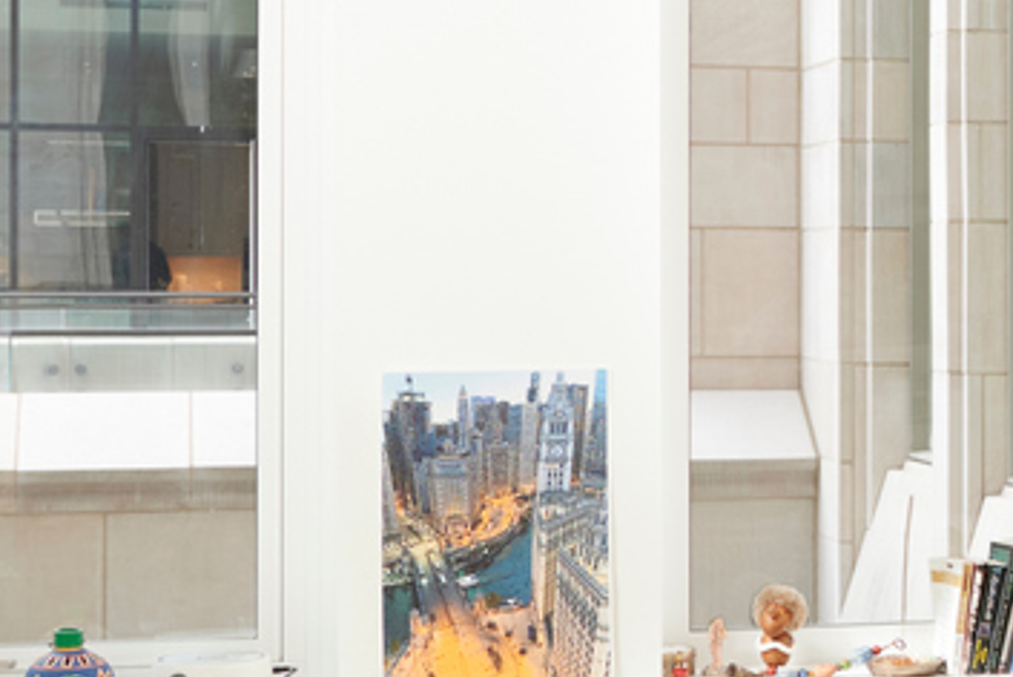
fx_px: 3098
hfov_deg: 16.8
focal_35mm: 110
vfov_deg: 12.5
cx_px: 1535
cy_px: 304
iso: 250
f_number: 13
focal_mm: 24
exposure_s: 1/6
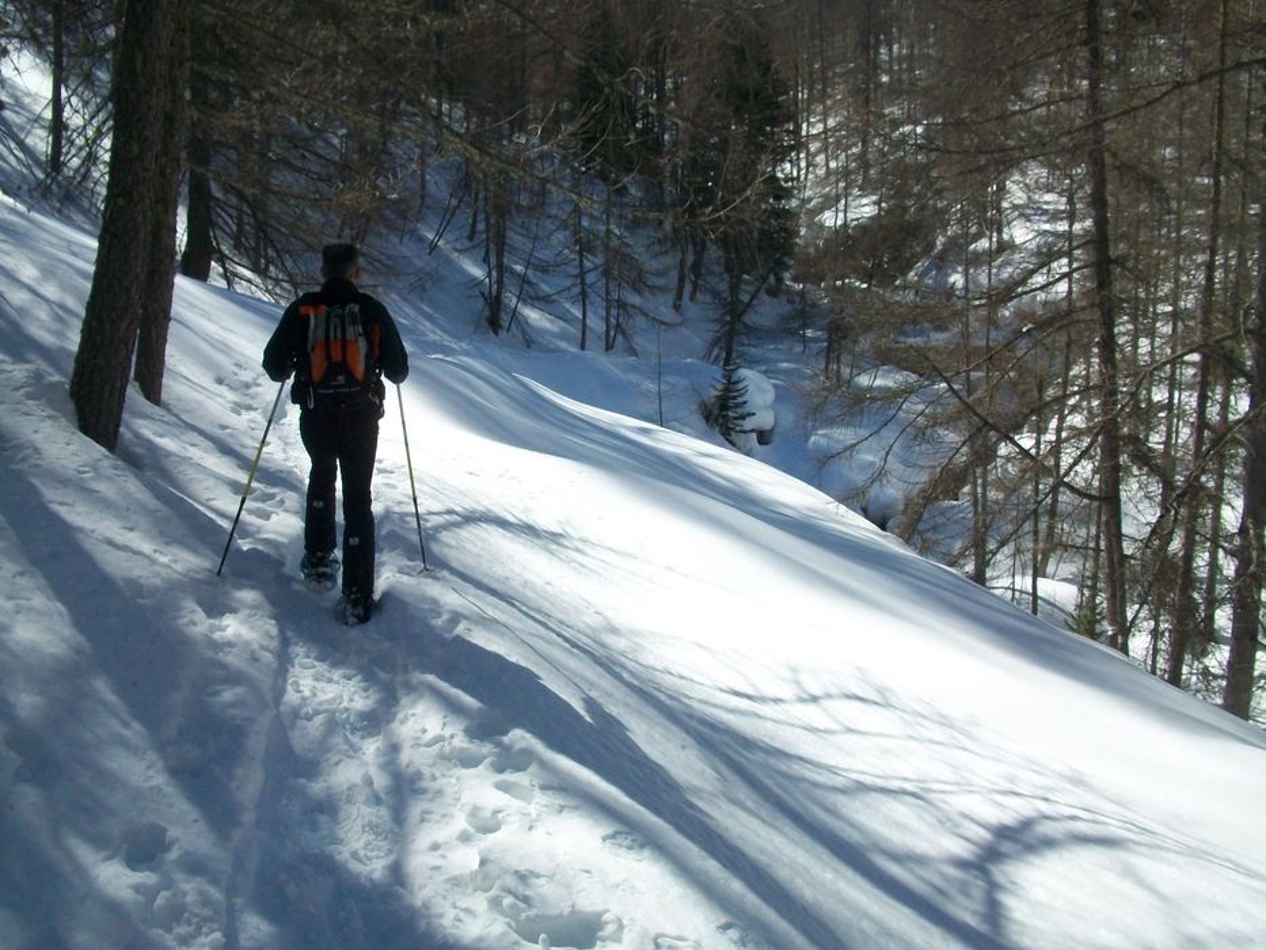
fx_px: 1244
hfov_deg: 54.0
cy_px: 475
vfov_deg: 41.8
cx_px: 633
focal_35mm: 34
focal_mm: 5.7
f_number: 5.5
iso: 80
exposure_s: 1/500
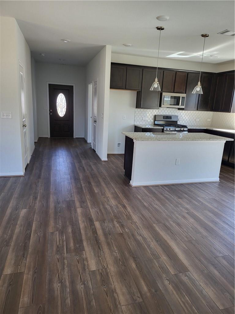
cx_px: 118
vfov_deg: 71.6
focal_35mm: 24
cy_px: 157
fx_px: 217
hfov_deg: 56.8
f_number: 1.8
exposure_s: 1/120
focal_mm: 5
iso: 125
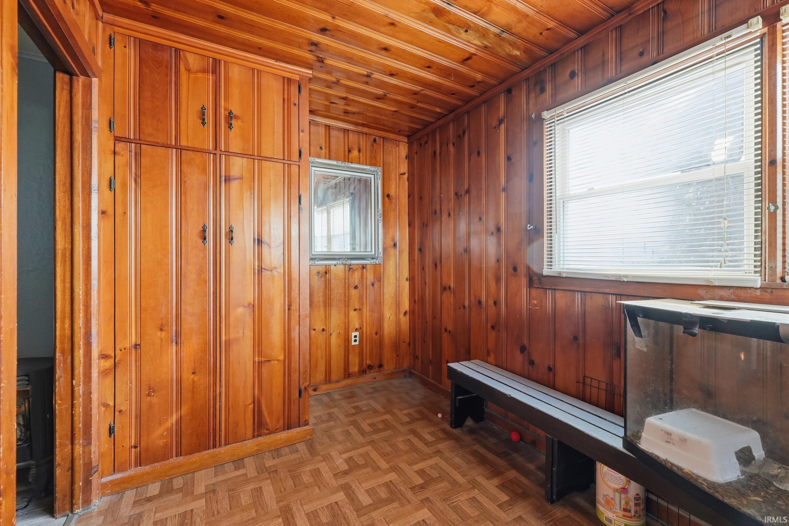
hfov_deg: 100.4
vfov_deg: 77.3
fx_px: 329
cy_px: 263
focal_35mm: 15
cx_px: 394
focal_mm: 10
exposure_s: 1/20
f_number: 9
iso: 640
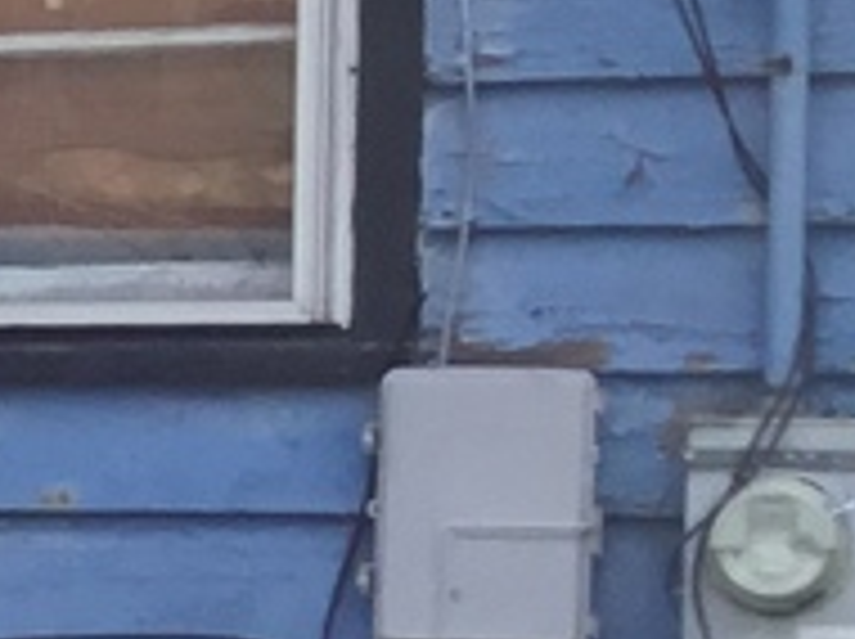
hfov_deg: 7.1
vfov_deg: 6.3
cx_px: -2138
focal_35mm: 235
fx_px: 5797
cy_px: 585
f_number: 2.4
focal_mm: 3.3
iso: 25
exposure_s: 1/365
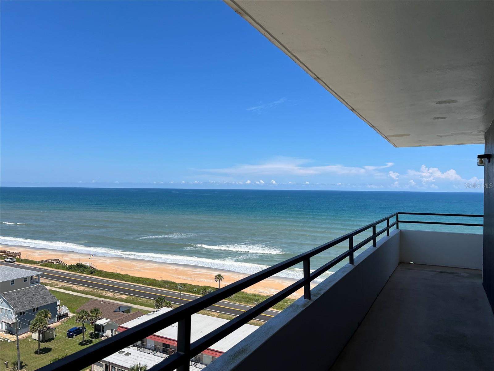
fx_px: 371
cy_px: 186
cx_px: 247
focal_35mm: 26
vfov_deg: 53.1
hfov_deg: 67.3
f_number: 1.5
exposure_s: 1/5587
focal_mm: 5.7
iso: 50
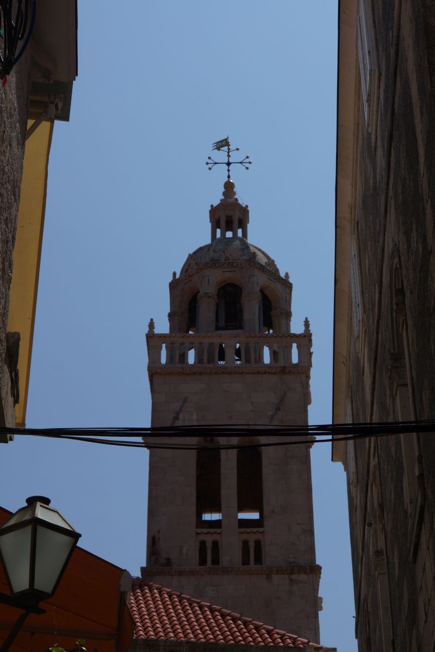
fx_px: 1214
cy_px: 326
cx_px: 218
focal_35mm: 67
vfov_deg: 30.1
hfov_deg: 20.3
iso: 100
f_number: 9
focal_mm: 45
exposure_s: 1/640
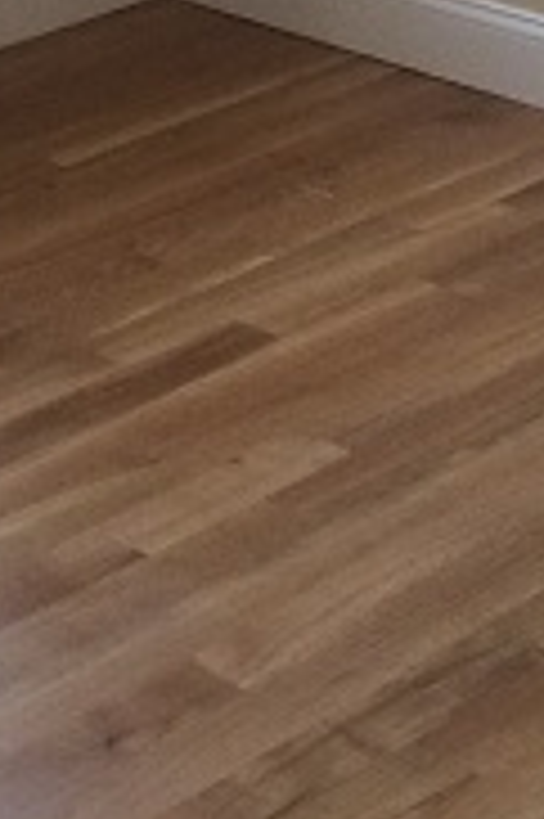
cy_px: -410
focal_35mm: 140
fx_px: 3179
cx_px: -445
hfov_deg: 9.3
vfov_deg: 13.8
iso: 125
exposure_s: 1/30
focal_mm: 4.12
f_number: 2.2
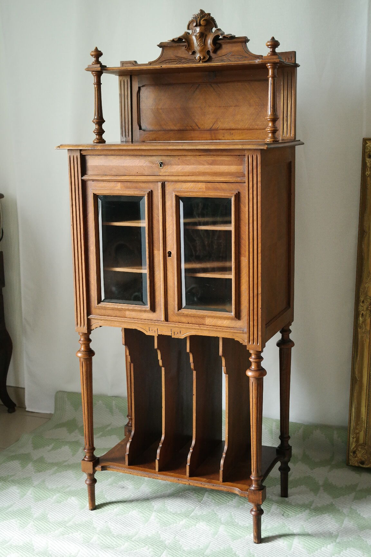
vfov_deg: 40.3
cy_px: 278
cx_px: 186
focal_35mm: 49
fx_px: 757
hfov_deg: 27.5
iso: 1600
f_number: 6.3
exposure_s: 1/30
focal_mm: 32
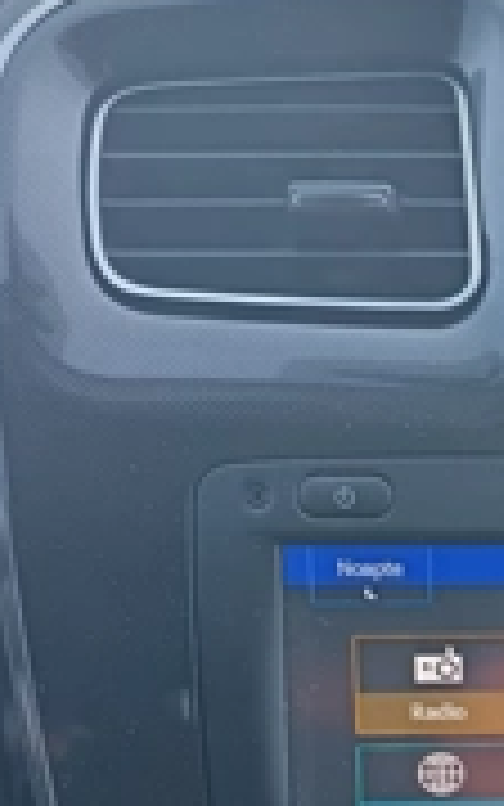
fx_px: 1252
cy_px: 698
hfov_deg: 21.4
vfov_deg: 34.1
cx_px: 580
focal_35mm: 57
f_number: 1.75
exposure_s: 1/50
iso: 667
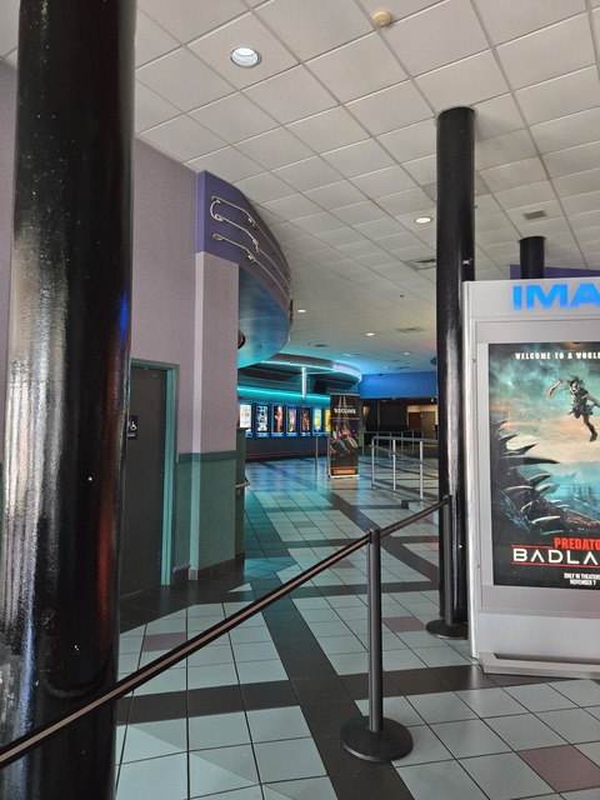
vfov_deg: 73.9
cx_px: 300
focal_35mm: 23
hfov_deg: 58.9
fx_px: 532
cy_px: 400
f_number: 1.8
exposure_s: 1/120
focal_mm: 5.4
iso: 640
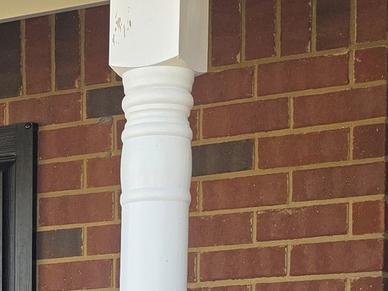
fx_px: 1345
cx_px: -42
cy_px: 511
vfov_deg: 11.5
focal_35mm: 120
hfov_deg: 15.9
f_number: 1.7
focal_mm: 6.3
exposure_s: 1/180
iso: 32
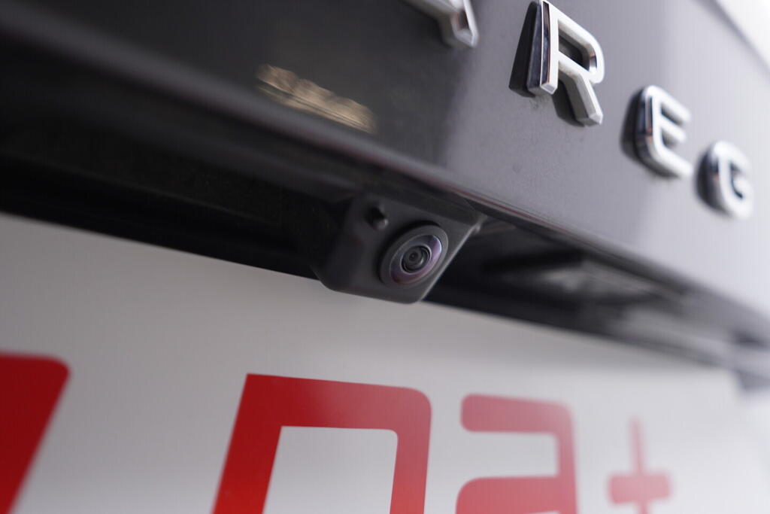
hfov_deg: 53.1
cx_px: 385
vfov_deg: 36.9
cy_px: 257
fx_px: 770
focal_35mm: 36
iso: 160
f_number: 2.8
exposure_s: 1/40
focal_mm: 24
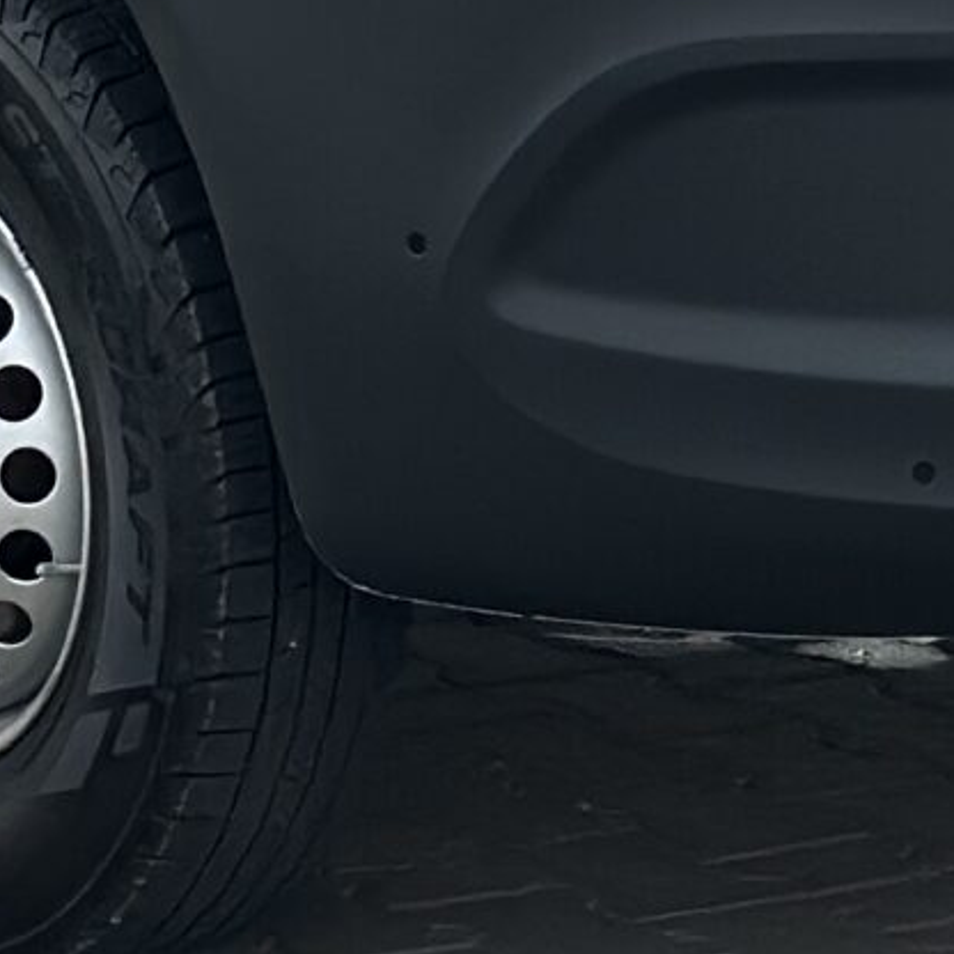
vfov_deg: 6.6
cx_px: -243
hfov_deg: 6.7
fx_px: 8138
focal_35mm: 261
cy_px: -697
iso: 100
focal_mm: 6.86
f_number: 1.78
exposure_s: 1/2890
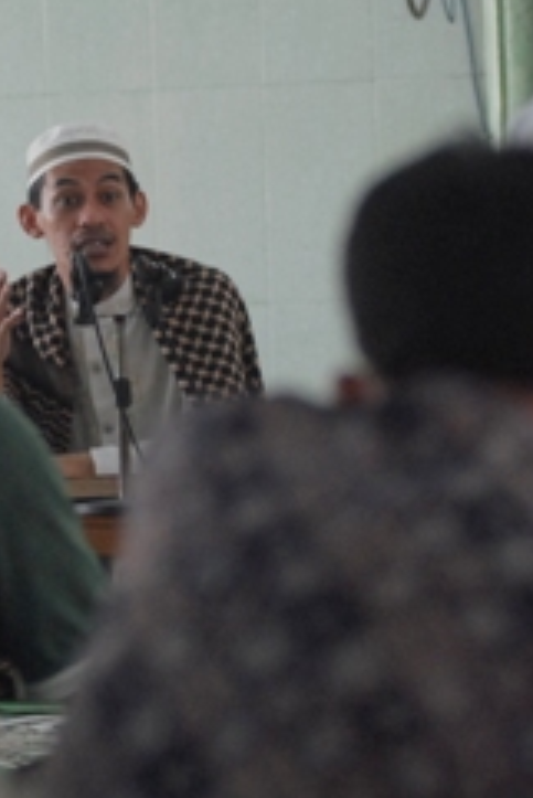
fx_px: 4945
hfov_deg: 6.2
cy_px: 324
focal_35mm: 223
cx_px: 63
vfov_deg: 9.2
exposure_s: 1/40
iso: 800
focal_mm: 80
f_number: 2.8
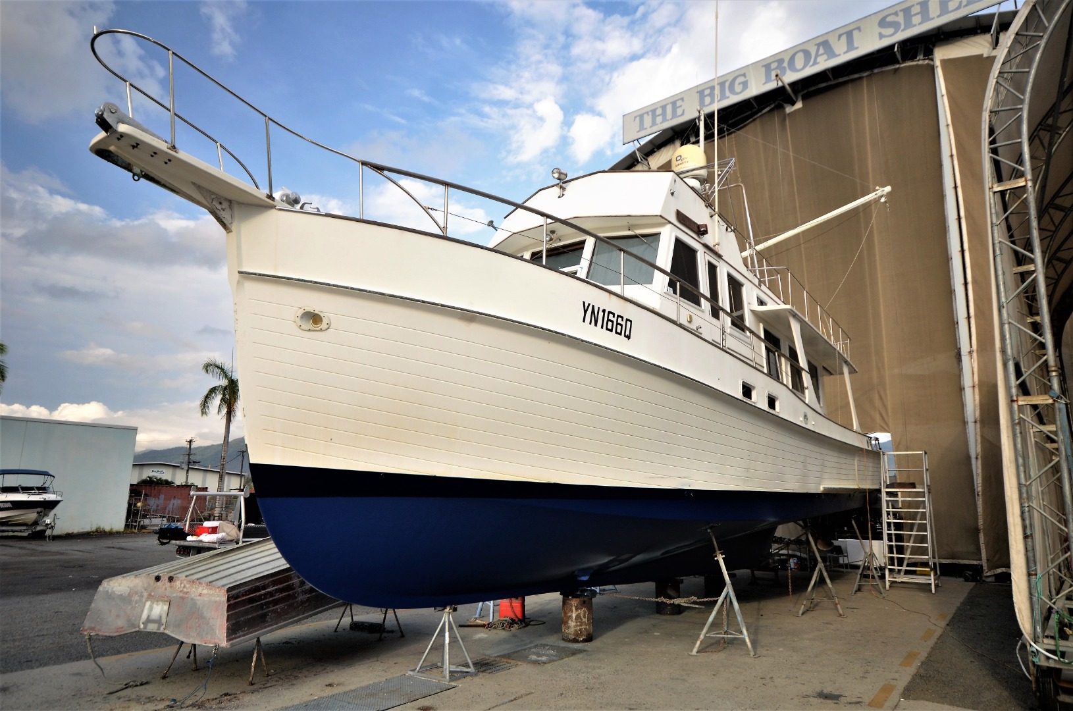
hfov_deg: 77.4
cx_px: 536
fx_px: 669
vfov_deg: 55.9
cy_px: 356
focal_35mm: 22
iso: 360
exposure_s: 1/125
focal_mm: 15
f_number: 5
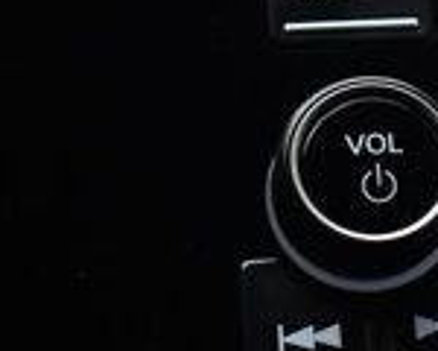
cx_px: 864
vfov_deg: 8.0
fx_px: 2489
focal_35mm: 192
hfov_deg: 9.4
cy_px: 1
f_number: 4.5
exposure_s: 1/100
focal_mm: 32
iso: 3200
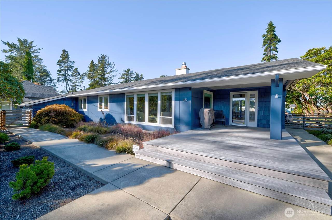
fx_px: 138
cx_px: 166
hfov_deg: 100.5
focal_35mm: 15
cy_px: 110
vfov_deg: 77.1
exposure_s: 1/125
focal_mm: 15
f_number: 11
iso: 200
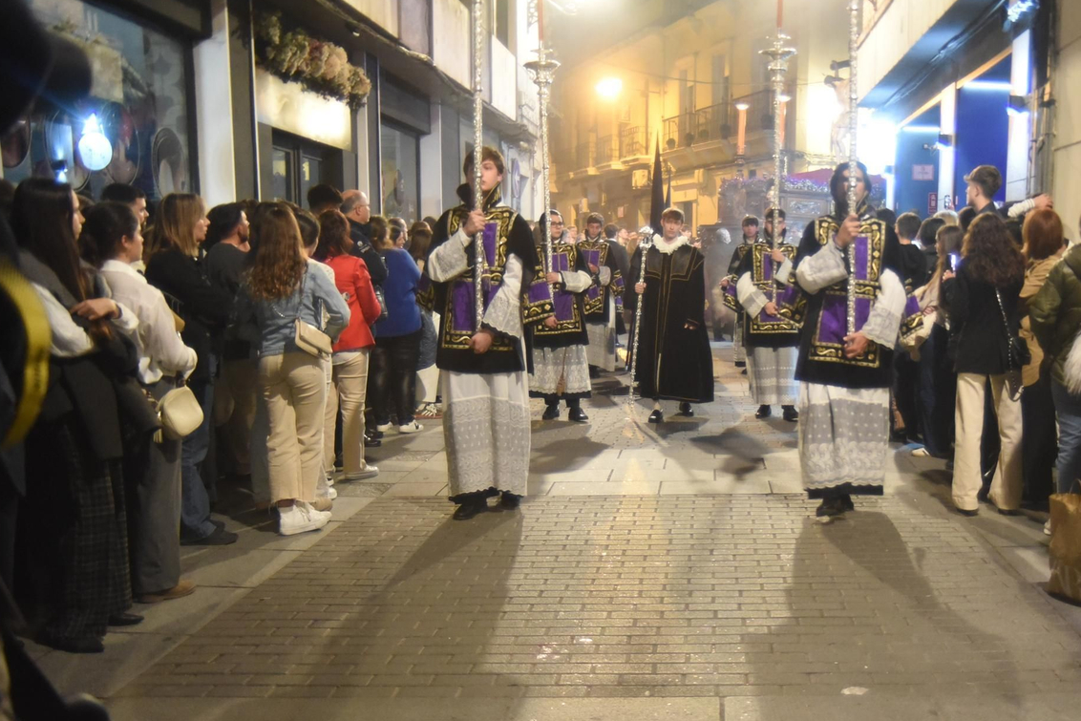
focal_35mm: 41
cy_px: 493
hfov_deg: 46.6
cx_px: 728
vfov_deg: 32.3
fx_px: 1231
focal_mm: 29
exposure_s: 1/30
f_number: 3.5
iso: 4000
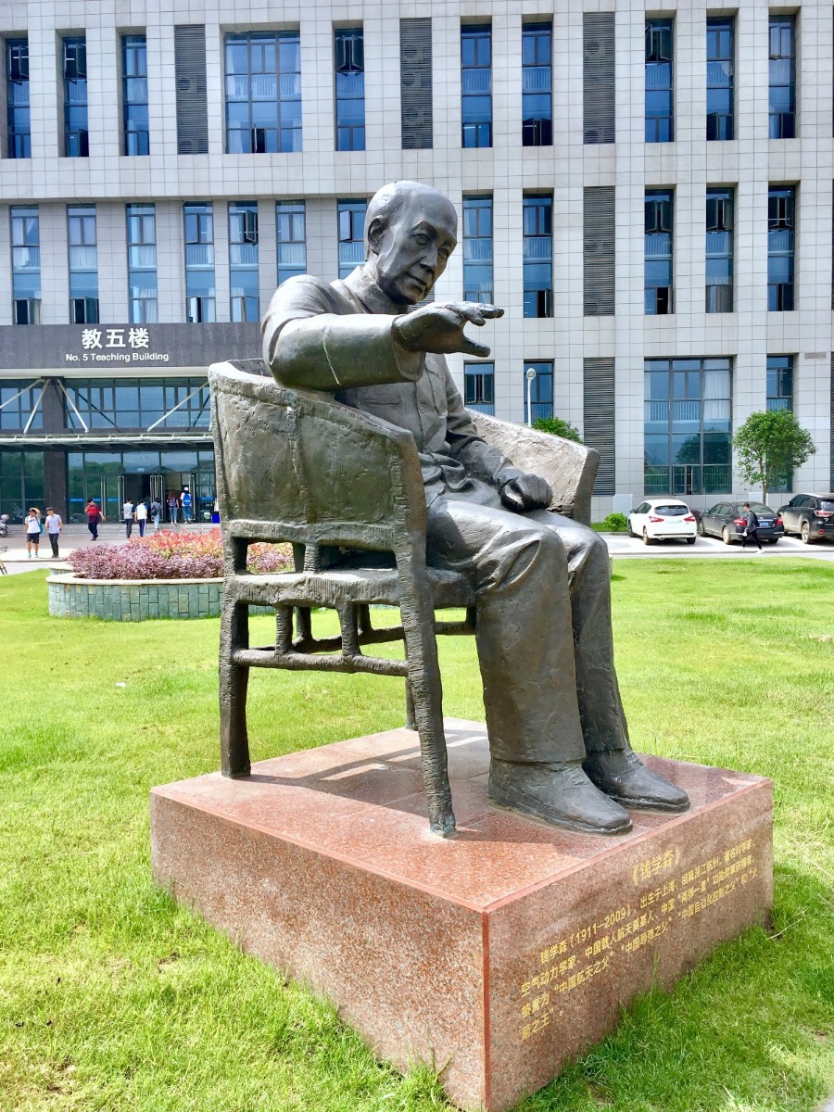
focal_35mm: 29
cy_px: 556
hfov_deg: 48.2
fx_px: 932
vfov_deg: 61.7
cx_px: 417
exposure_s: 1/905
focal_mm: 4.15
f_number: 2.2
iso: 25
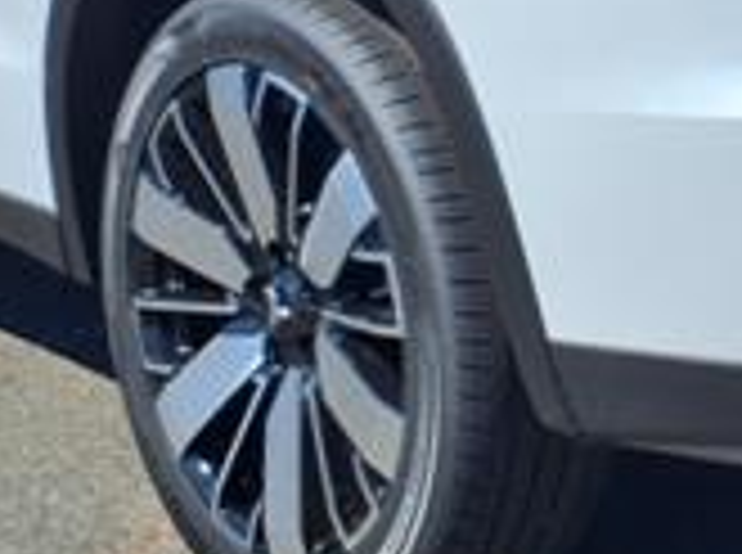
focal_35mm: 105
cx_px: 562
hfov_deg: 18.6
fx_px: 2246
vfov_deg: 13.8
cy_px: -32
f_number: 1.9
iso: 40
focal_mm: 3.58
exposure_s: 1/3333
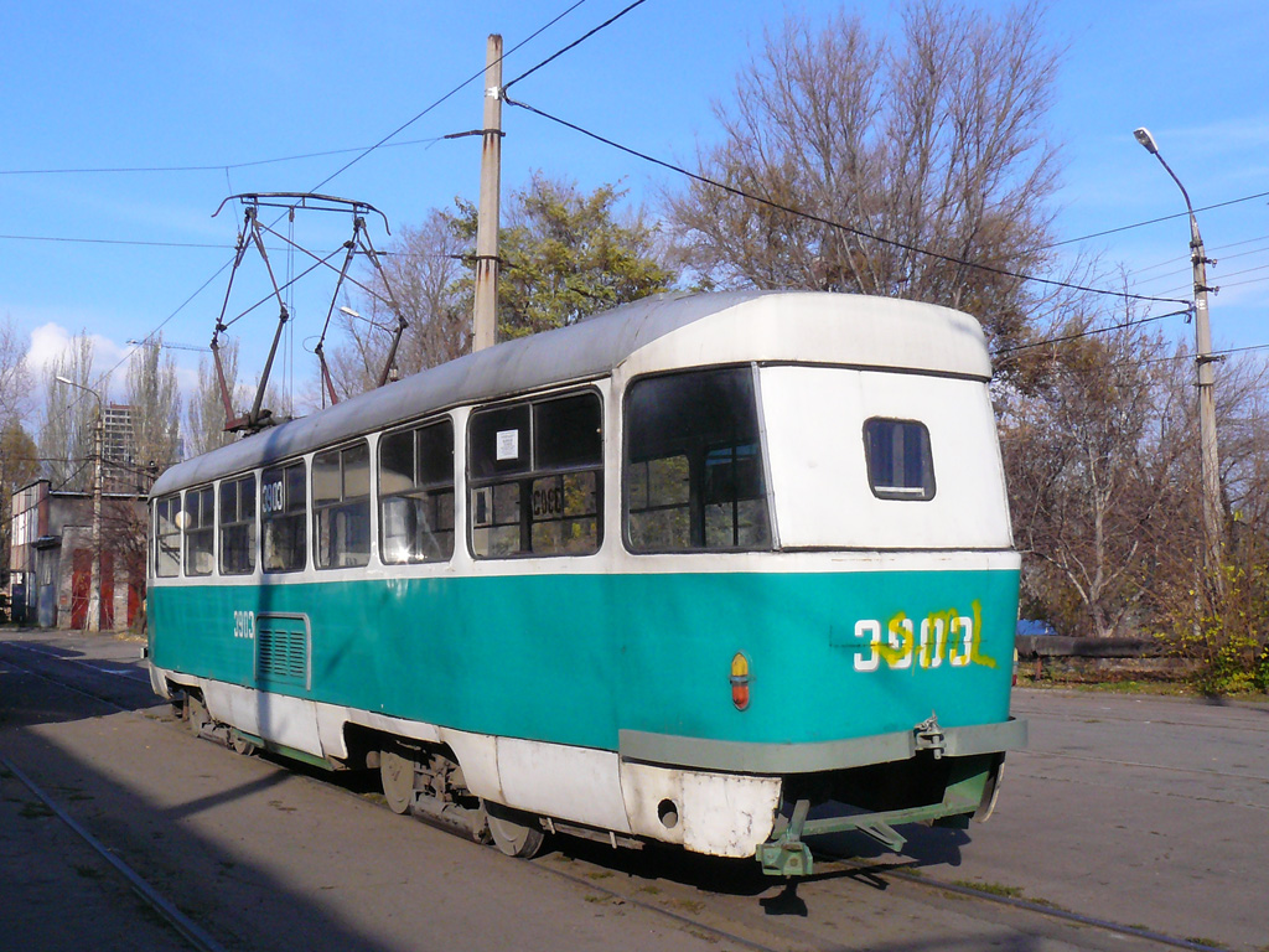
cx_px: 634
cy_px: 476
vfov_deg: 39.7
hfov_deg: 51.4
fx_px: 1320
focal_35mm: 36
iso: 200
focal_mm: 6
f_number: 8
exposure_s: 1/320
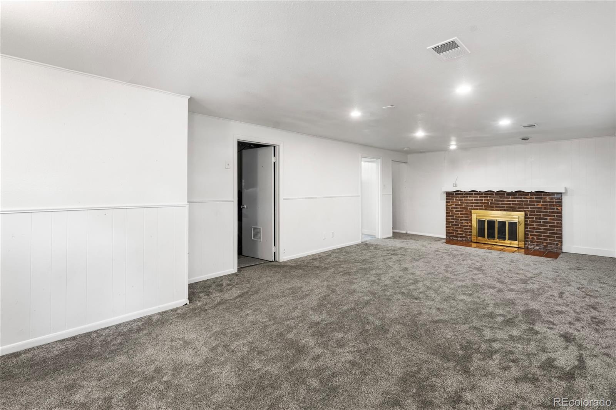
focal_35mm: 16
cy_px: 205
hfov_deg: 95.0
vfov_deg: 72.0
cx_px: 308
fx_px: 282
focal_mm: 16.5
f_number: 7.1
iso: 320
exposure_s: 1
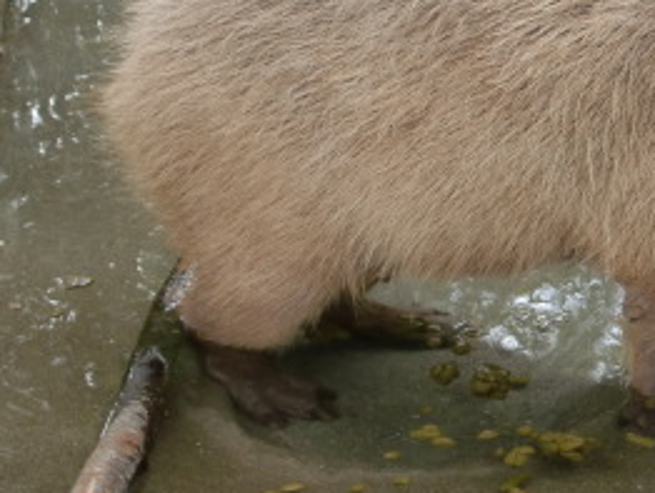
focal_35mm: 161
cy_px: 205
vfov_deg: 9.2
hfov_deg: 12.1
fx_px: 3049
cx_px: 700
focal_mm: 11.7
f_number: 4.1
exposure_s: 1/60
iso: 125
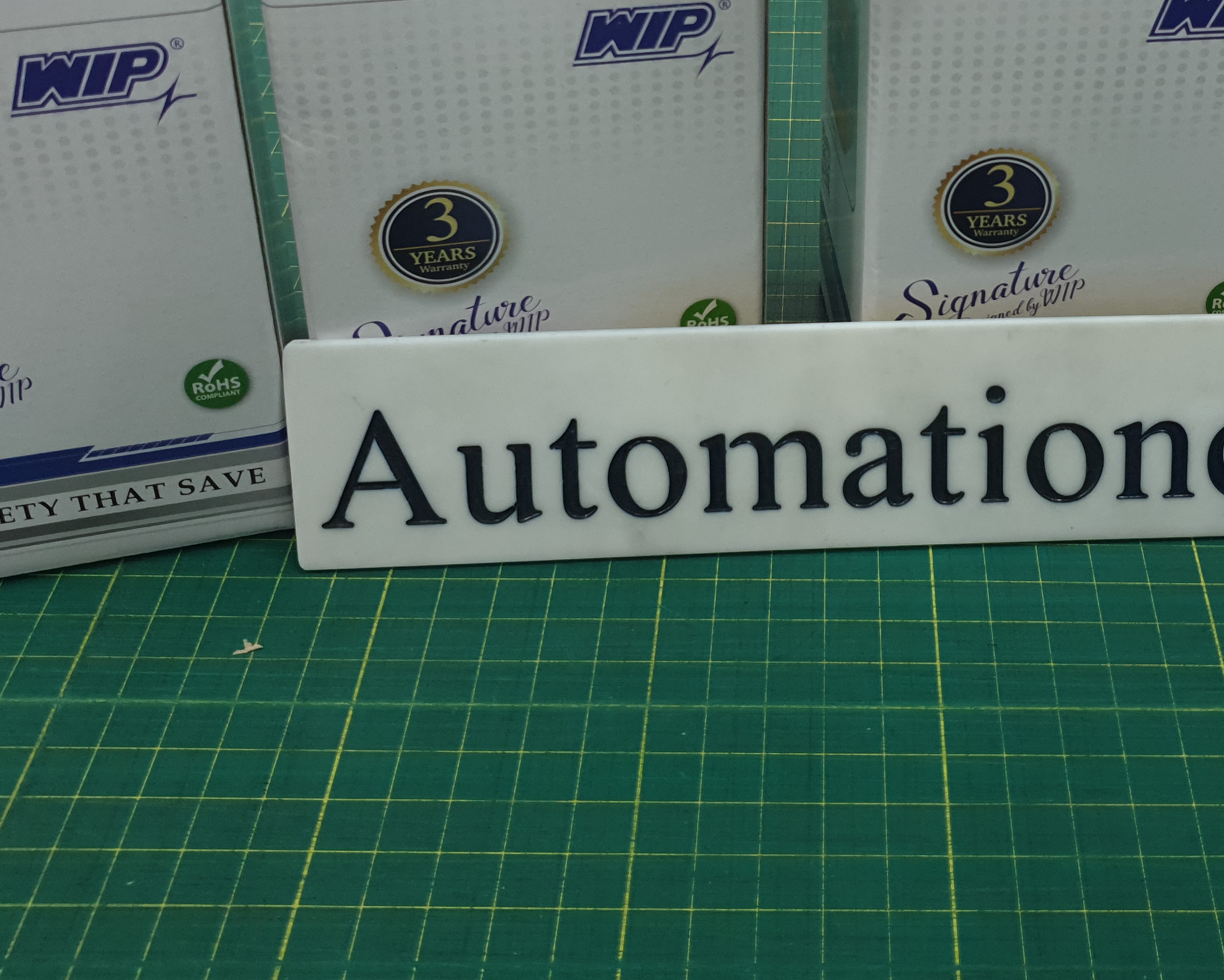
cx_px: 866
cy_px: 124
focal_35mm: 49
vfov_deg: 29.7
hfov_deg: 37.4
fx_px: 1775
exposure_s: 1/50
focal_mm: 4.3
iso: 64
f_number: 1.5
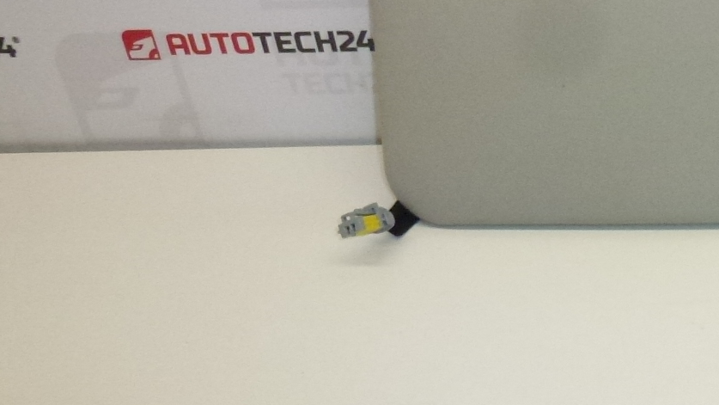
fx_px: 1220
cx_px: 841
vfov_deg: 18.8
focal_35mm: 64
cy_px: 183
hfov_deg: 28.9
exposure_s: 1/400
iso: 400
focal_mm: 4.3
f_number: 3.3
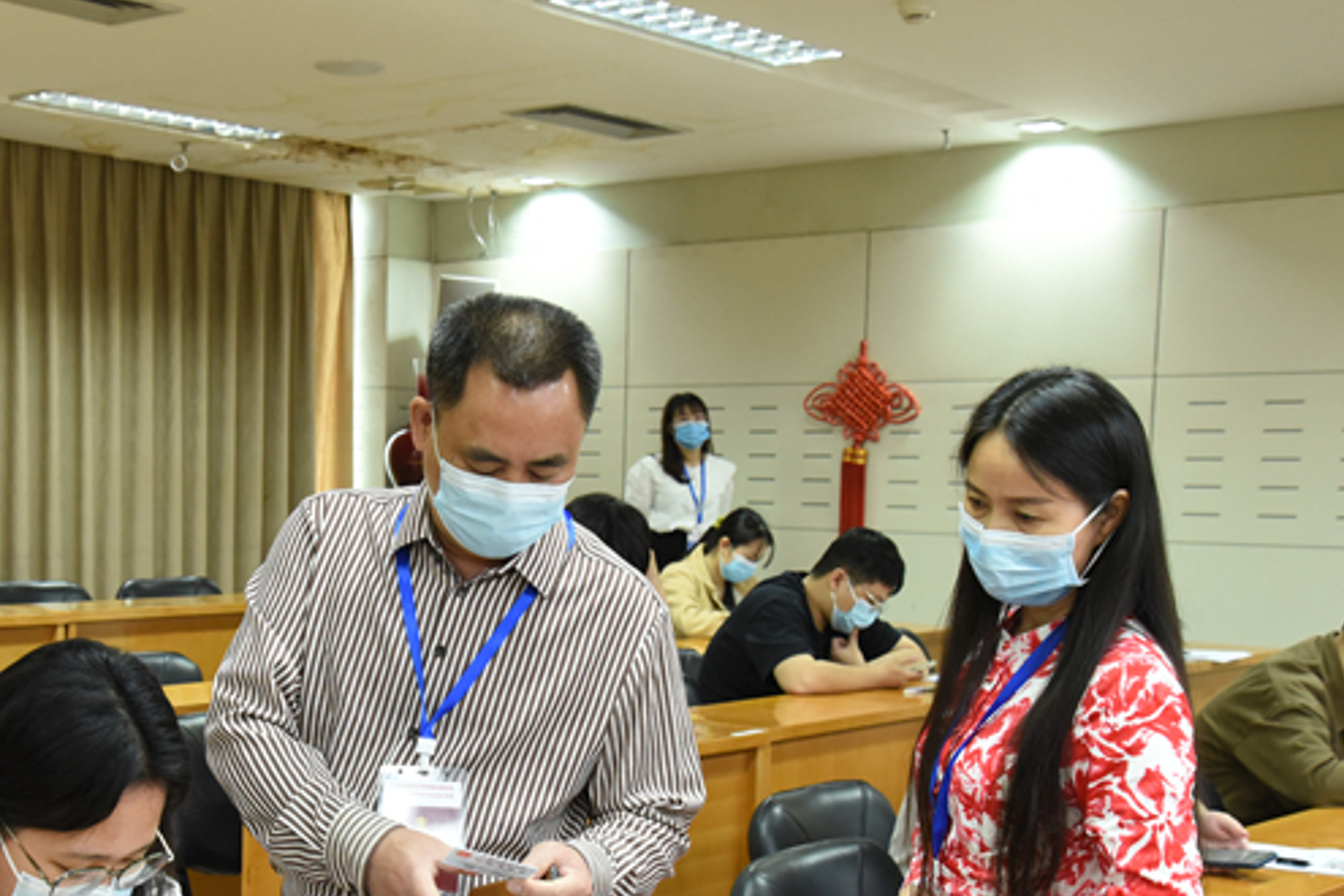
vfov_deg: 24.3
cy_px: 673
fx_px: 2053
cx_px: 437
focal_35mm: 55
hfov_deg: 35.8
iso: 2800
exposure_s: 1/40
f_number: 6.3
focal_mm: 34
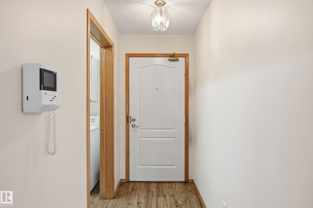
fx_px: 169
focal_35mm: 20
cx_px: 156
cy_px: 104
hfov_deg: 85.5
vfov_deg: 63.1
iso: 100
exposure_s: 1/15
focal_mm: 19.5
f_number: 8
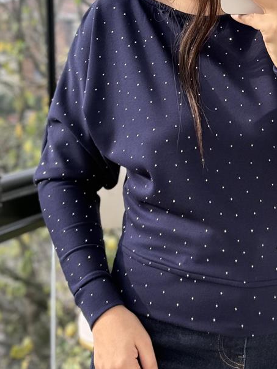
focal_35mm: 106
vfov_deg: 18.5
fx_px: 1131
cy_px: 146
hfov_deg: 13.8
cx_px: 256
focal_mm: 6.76
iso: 100
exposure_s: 1/396
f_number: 1.78
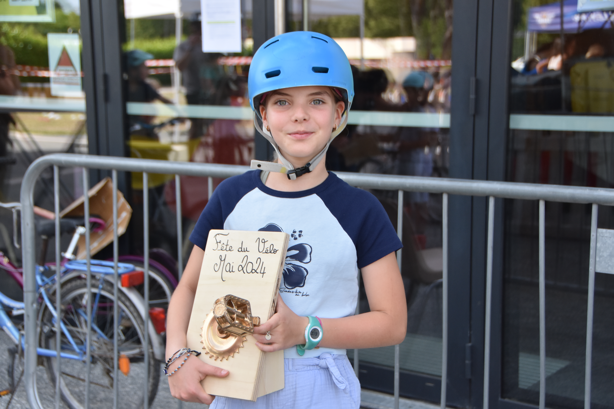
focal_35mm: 63
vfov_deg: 21.6
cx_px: 307
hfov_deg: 31.9
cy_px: 204
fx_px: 1074
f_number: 4.5
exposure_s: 1/1250
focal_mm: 42
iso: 720
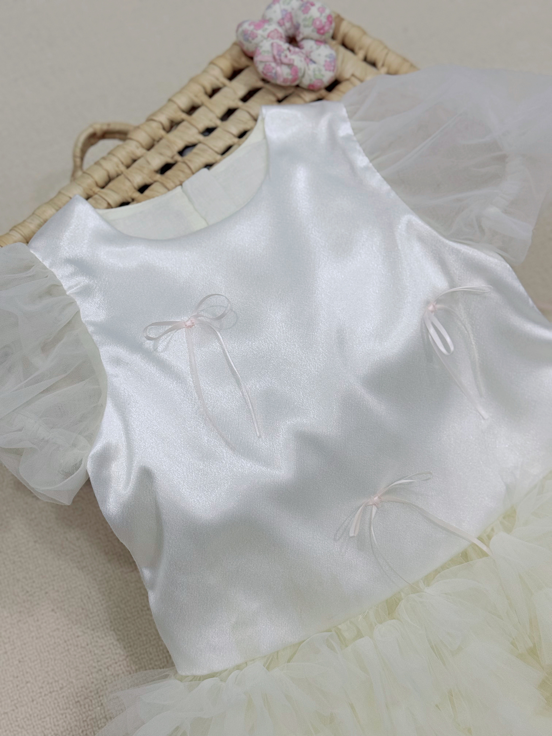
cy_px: 368
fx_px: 1021
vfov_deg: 39.7
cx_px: 276
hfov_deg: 30.3
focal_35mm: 48
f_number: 1.78
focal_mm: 6.76
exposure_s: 1/50
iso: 64
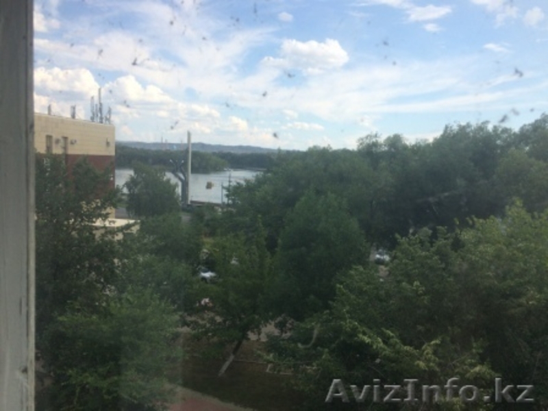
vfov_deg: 48.2
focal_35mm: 29
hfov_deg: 61.7
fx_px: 459
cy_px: 206
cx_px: 274
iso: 32
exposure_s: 1/933
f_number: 2.2
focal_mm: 4.15
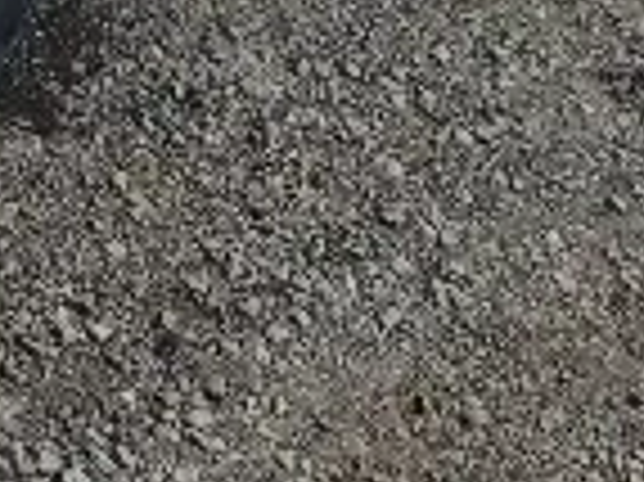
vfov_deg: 8.0
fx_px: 2993
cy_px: -923
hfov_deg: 11.7
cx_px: -338
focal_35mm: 161
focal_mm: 6.06
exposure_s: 1/909
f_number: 1.6
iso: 64
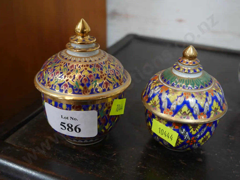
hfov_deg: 46.8
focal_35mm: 40
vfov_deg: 36.0
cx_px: 120
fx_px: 277
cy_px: 90
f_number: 4.5
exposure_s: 1/60
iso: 640
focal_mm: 20
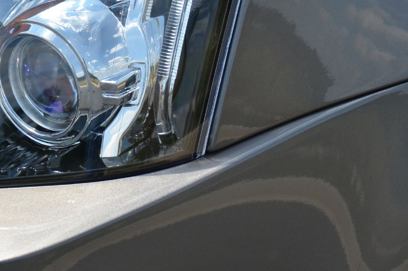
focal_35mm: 292
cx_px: 50
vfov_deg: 4.7
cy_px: -30
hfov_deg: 7.1
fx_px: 3304
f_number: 6.3
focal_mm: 80
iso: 400
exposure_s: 1/1600
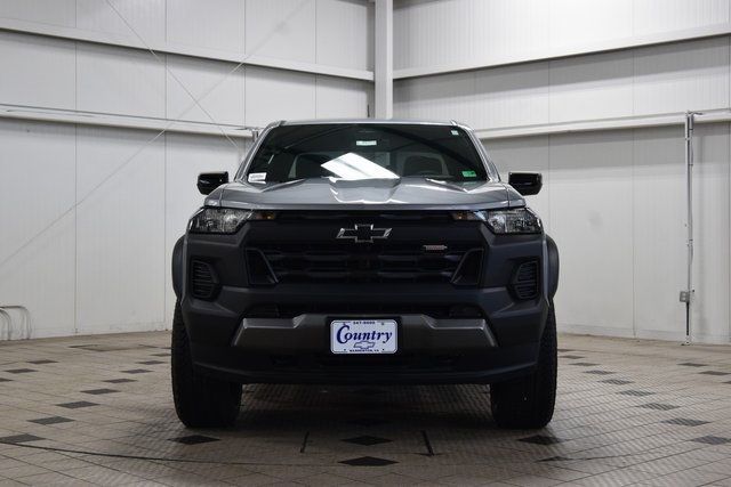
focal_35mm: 57
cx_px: 366
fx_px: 1158
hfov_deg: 35.0
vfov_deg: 23.8
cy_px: 244
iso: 1600
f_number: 8
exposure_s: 1/60
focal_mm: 38
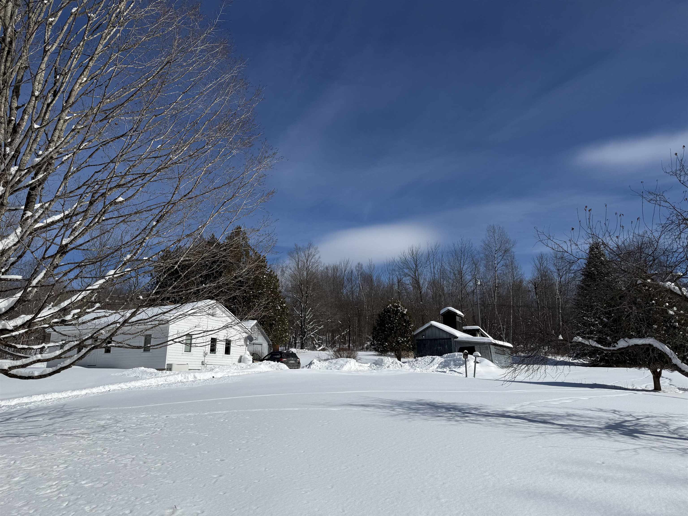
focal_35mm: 24
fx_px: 477
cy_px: 258
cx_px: 344
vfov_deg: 56.8
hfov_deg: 71.6
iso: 80
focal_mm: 6.76
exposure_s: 1/14286
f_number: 1.78
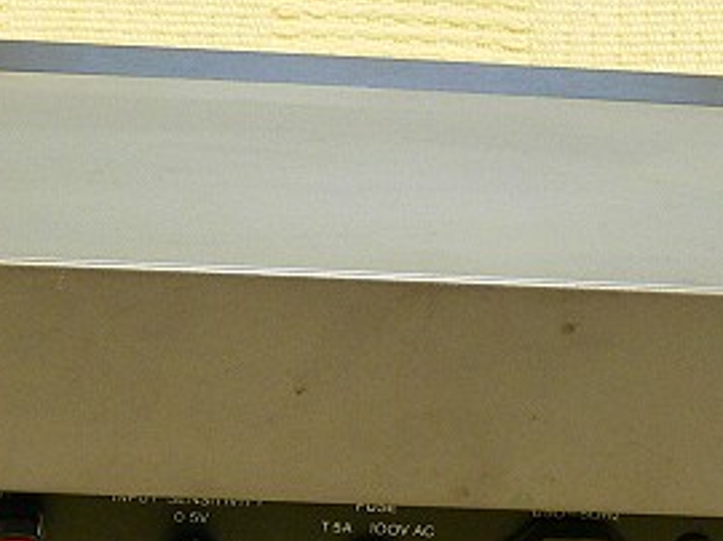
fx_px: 2129
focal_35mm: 102
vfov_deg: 14.4
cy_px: 420
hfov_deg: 19.2
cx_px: 222
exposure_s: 1/10
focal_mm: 7.2
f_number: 2.8
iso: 200
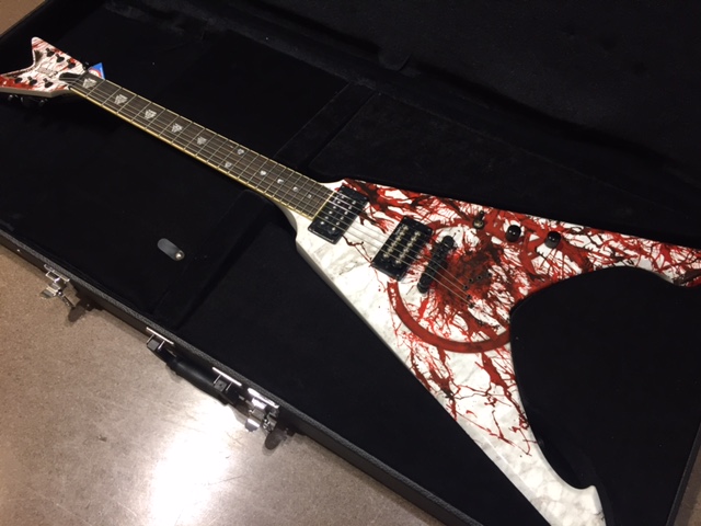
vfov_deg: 48.2
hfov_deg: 61.7
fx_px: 587
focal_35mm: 29
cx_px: 350
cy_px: 263
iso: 32
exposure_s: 1/30
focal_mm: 4.15
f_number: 2.2
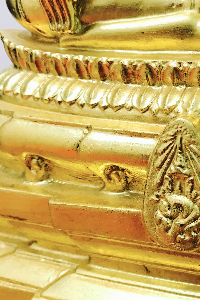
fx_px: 425
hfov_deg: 25.3
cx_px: 196
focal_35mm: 51
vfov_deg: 38.7
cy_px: 178
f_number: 1.8
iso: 40
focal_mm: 3.99
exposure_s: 1/20
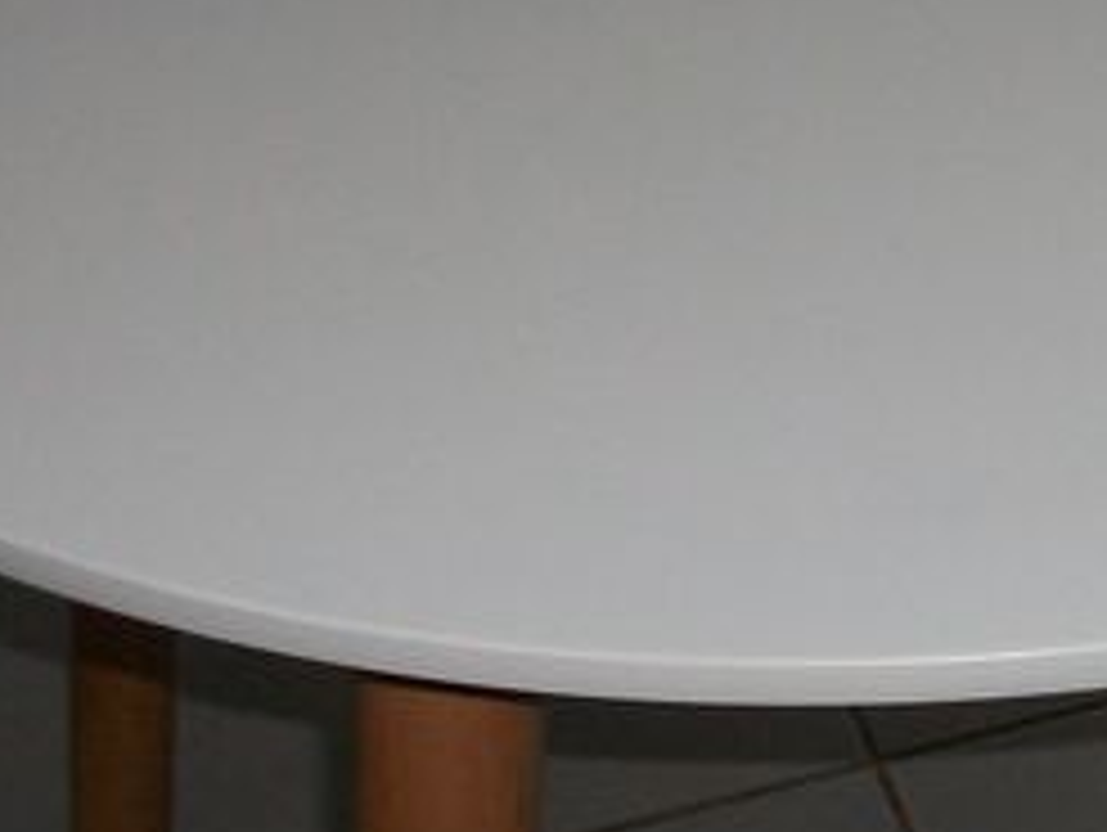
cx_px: 1652
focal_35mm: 126
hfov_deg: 14.6
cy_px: 499
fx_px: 4033
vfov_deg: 11.8
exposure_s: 1/40
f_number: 2.9
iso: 150
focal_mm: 5.7
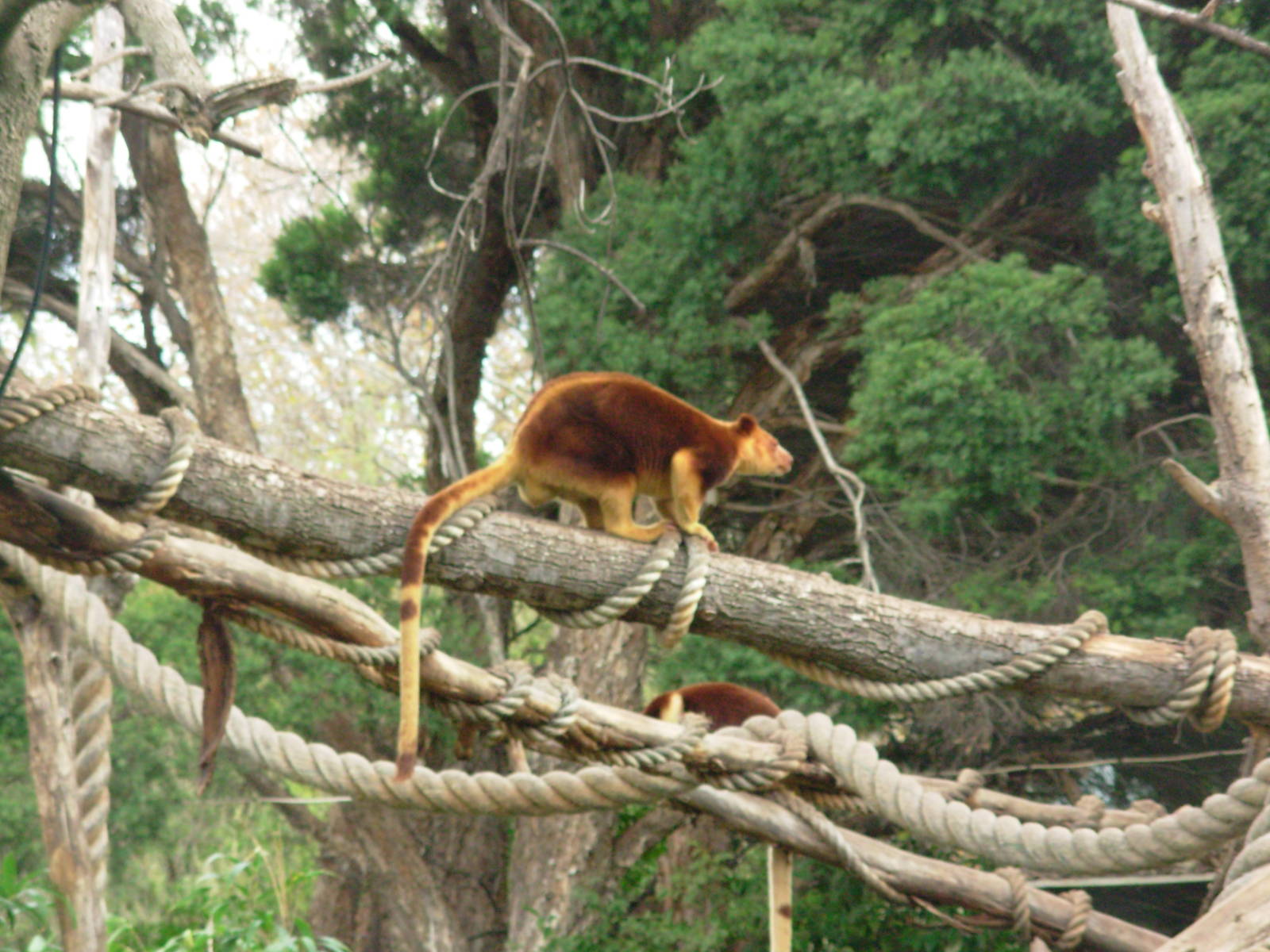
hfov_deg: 10.4
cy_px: 476
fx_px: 6971
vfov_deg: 7.8
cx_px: 635
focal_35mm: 190
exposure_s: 1/114
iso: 200
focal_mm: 31.4
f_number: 5
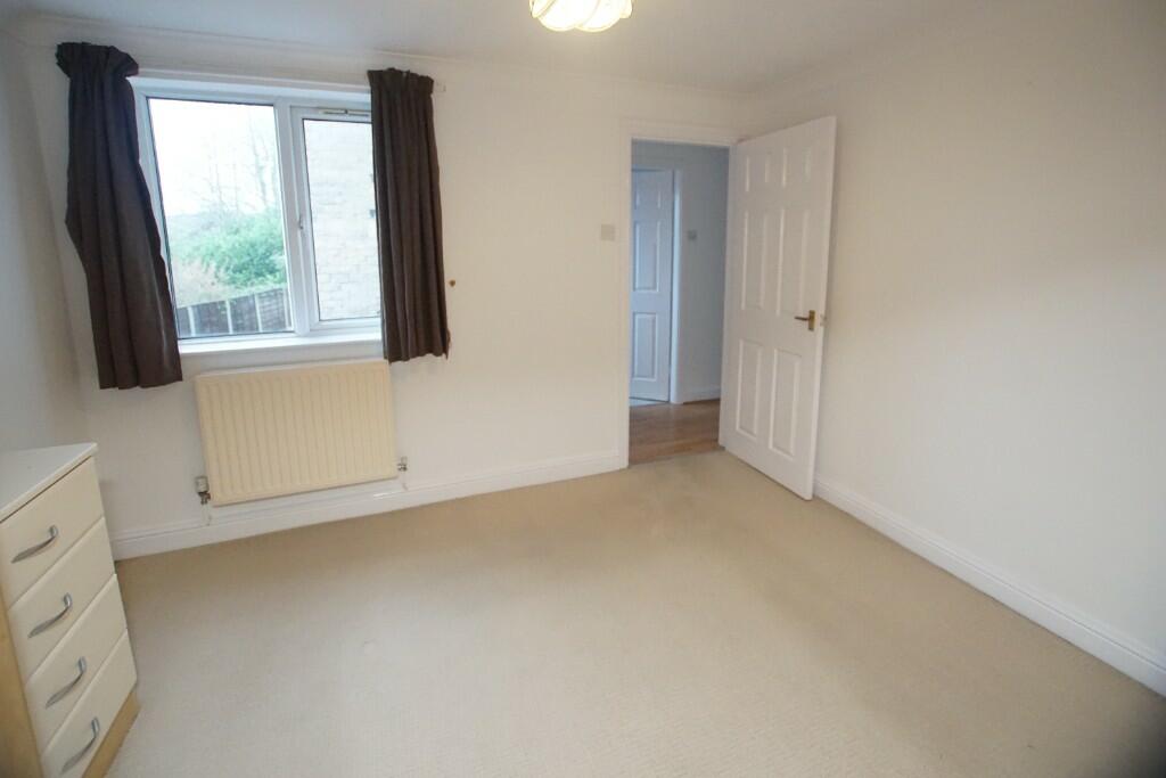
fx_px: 486
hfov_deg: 100.4
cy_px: 389
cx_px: 583
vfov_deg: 77.3
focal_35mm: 15
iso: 3200
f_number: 3.5
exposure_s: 1/160
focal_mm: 10
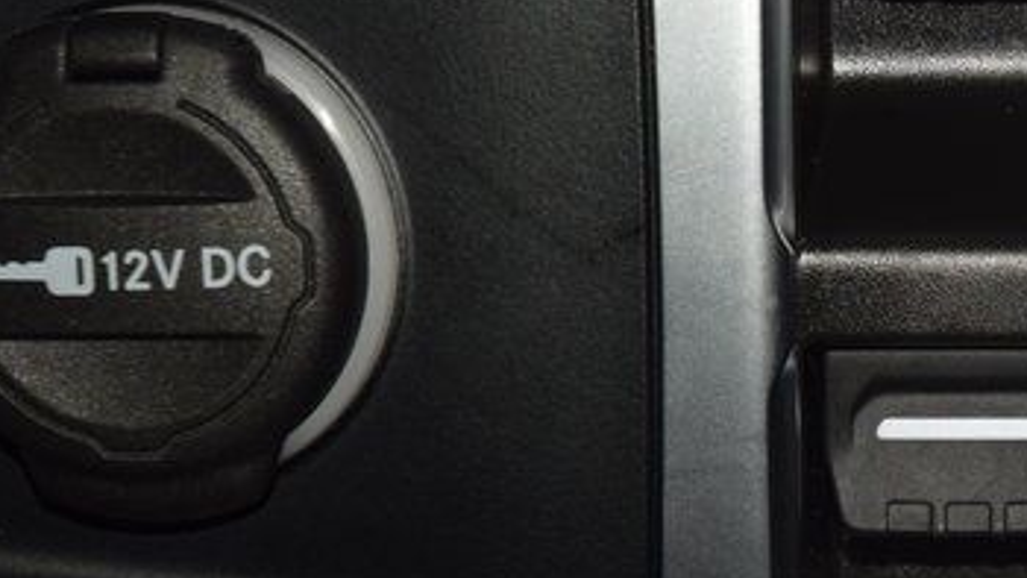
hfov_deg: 6.7
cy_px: 324
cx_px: 1279
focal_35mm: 322
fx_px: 8770
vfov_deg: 3.8
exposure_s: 1/125
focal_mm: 70
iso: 100
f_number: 8
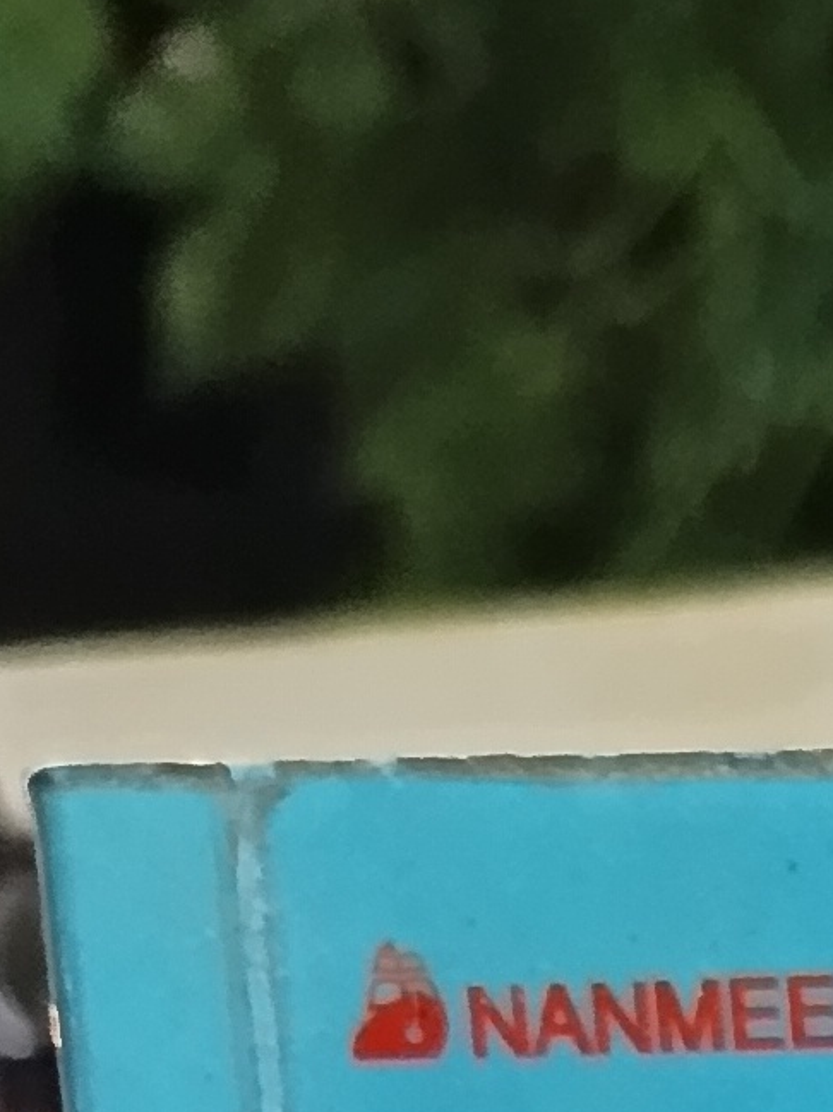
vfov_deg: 11.1
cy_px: 2726
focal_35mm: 148
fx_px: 4753
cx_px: 2509
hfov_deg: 8.4
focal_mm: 5.31
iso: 1772
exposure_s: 1/25
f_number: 1.7
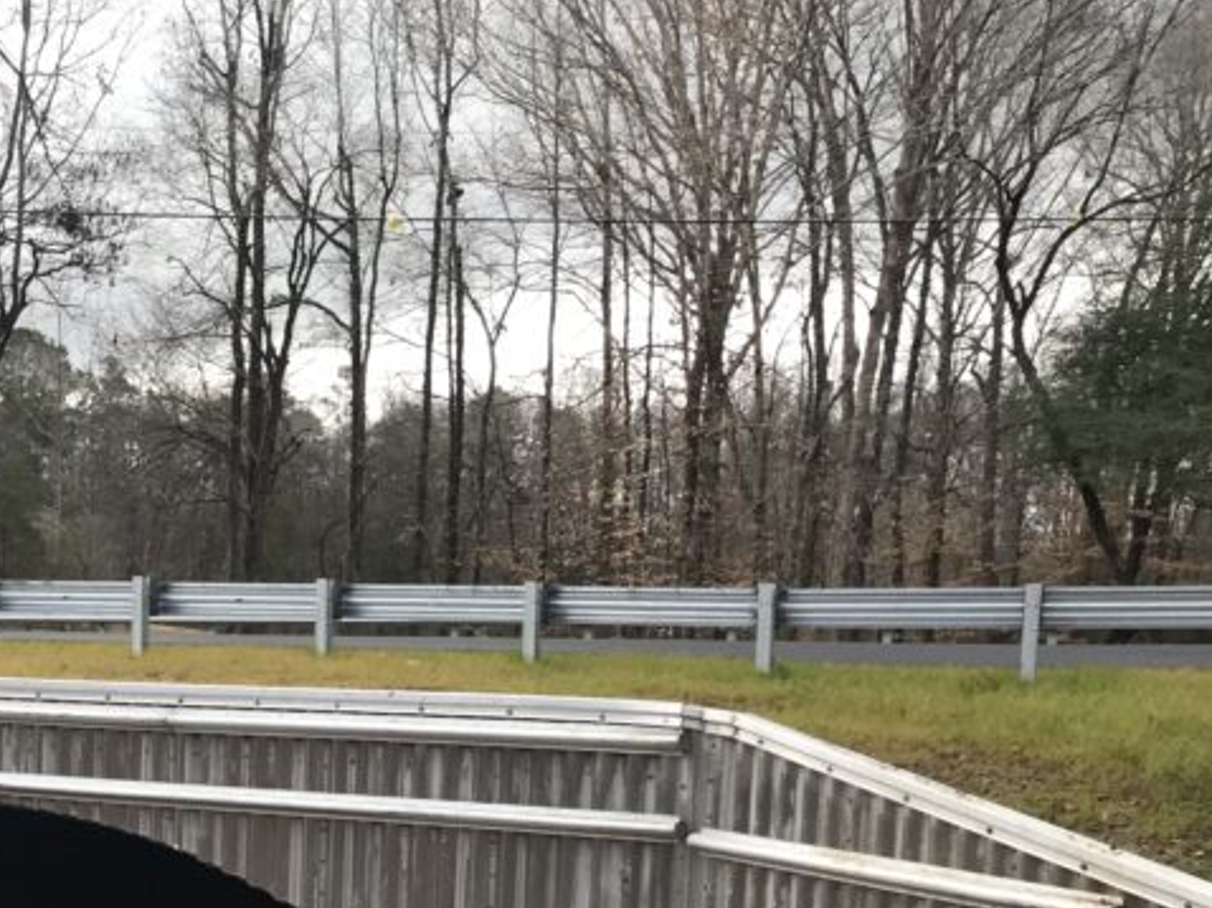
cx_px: 63
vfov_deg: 23.5
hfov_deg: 30.4
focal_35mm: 60
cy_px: 880
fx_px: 2100
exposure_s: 1/120
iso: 40
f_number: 1.8
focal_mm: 3.99
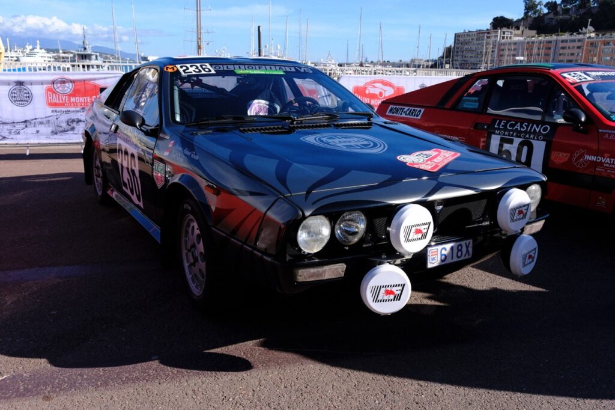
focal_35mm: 30
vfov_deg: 43.6
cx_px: 308
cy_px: 205
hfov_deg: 61.9
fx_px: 512
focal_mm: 20.2
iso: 1000
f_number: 7.1
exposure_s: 1/2000
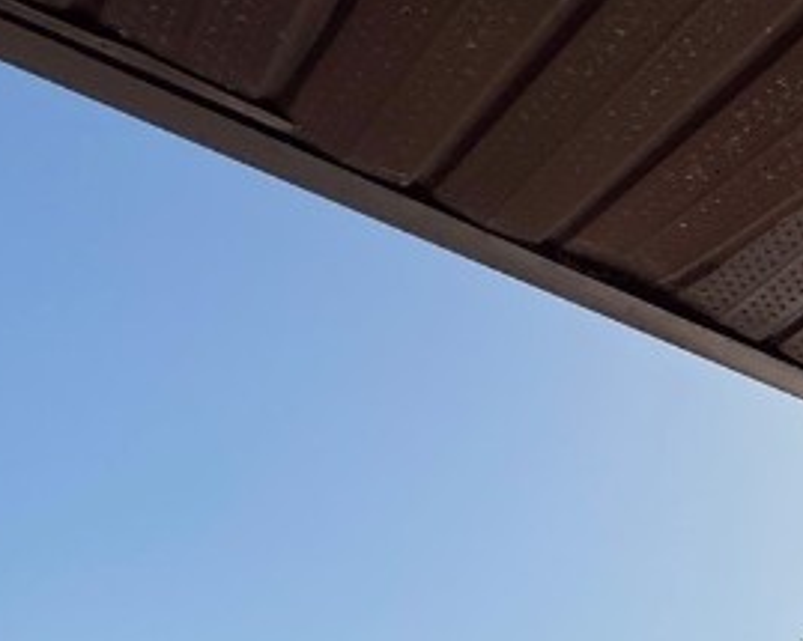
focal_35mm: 52
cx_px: 1293
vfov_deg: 21.7
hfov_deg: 24.7
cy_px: 1073
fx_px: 1235
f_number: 2.2
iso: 50
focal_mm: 2.22
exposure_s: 1/2976
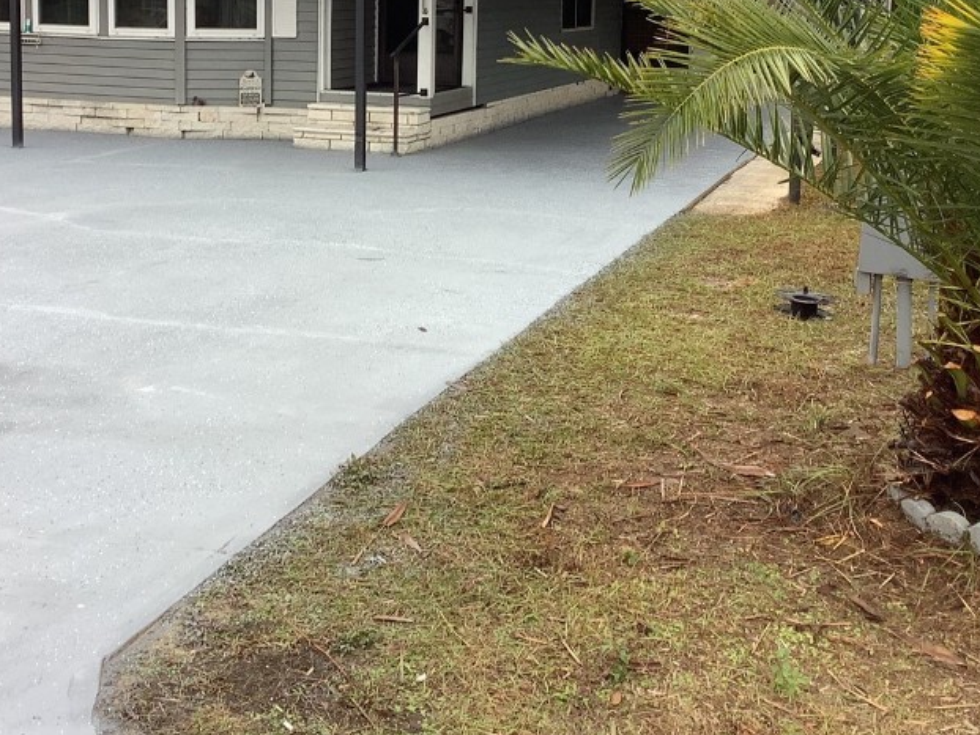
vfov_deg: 28.1
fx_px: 1444
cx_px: 395
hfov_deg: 37.3
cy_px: 159
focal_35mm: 51
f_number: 2.4
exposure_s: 1/120
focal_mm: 3.3
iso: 32
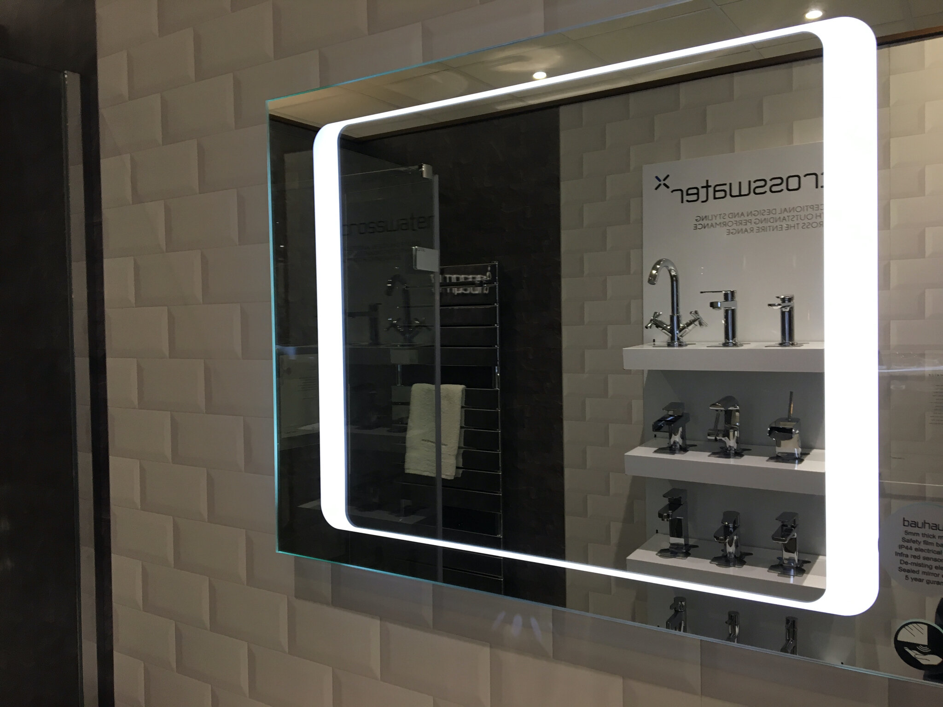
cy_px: 354
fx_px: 790
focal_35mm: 29
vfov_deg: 48.2
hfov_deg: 61.7
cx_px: 472
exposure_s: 1/33
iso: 64
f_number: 2.2
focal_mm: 4.15
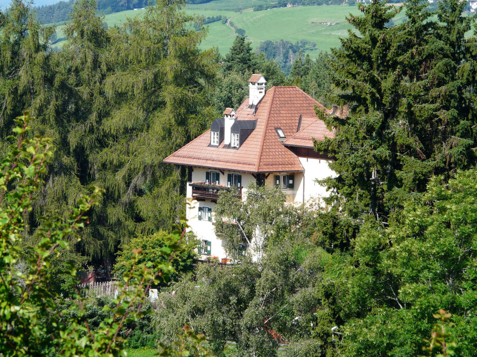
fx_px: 3472
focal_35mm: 252
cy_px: 178
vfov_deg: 5.9
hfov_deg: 7.9
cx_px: 238
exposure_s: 1/320
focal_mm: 41.5
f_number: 5.6
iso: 100
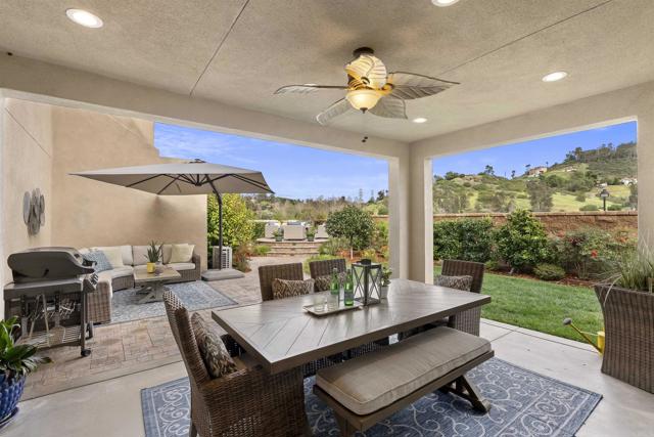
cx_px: 327
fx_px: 291
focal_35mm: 16
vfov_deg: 73.8
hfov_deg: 96.7
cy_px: 218
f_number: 8
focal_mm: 16
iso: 500
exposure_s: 1/30
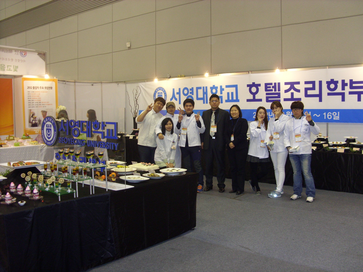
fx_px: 398
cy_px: 136
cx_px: 182
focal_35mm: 38
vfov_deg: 37.7
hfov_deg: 49.0
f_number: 2.8
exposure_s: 1/30
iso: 200
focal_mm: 6.3
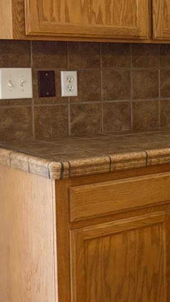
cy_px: 113
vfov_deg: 26.4
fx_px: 641
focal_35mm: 80
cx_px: 397
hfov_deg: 12.3
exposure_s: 1/60
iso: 250
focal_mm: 5.96
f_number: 1.6
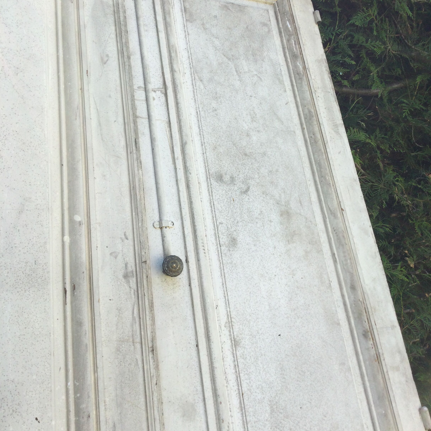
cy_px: 159
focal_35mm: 37
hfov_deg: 44.9
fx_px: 521
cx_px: 217
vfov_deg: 44.5
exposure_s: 1/339
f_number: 2.4
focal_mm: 3.3
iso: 25
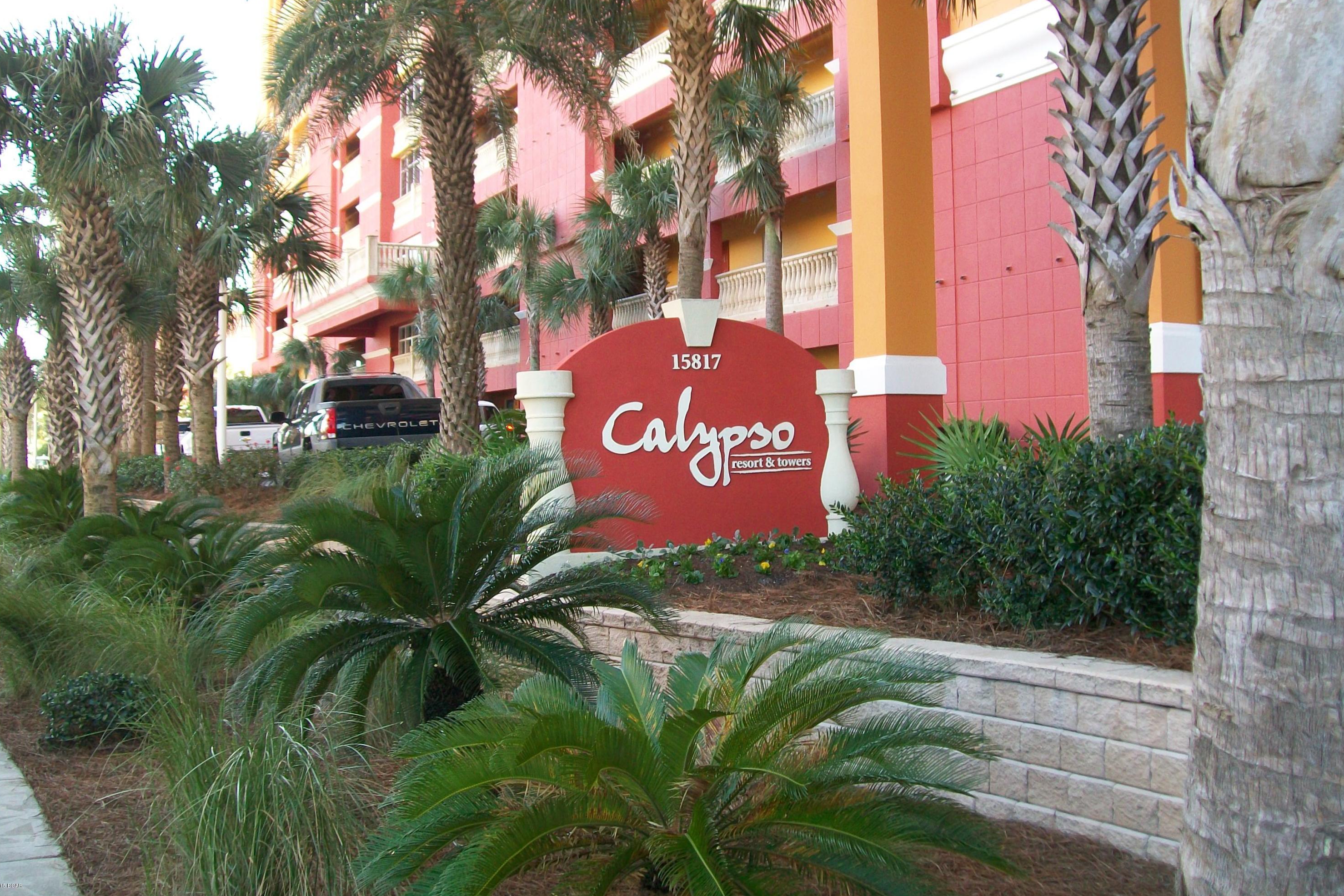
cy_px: 406
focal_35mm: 38
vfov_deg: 35.0
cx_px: 668
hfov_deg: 50.7
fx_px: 1419
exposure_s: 1/80
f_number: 2.7
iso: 64
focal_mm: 6
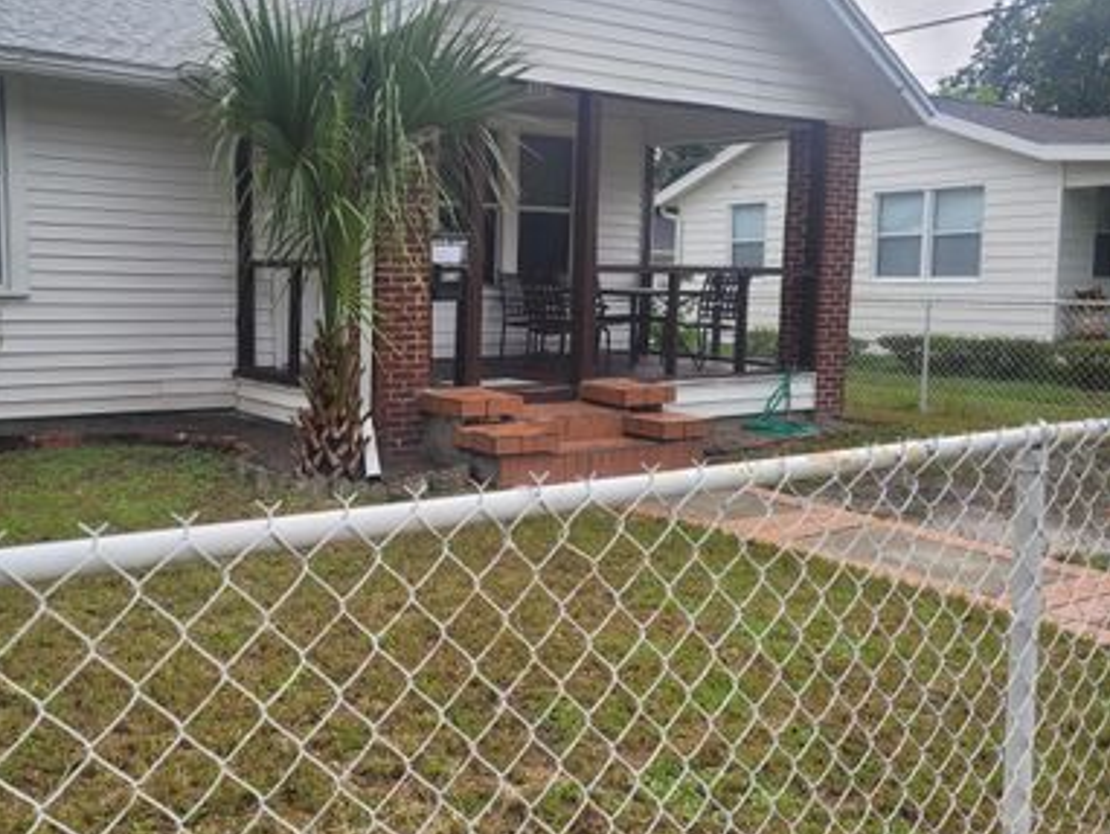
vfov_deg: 41.8
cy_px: 388
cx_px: 389
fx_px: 1091
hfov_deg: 53.1
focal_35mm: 34
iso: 50
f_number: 1.8
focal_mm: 5.4
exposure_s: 1/120
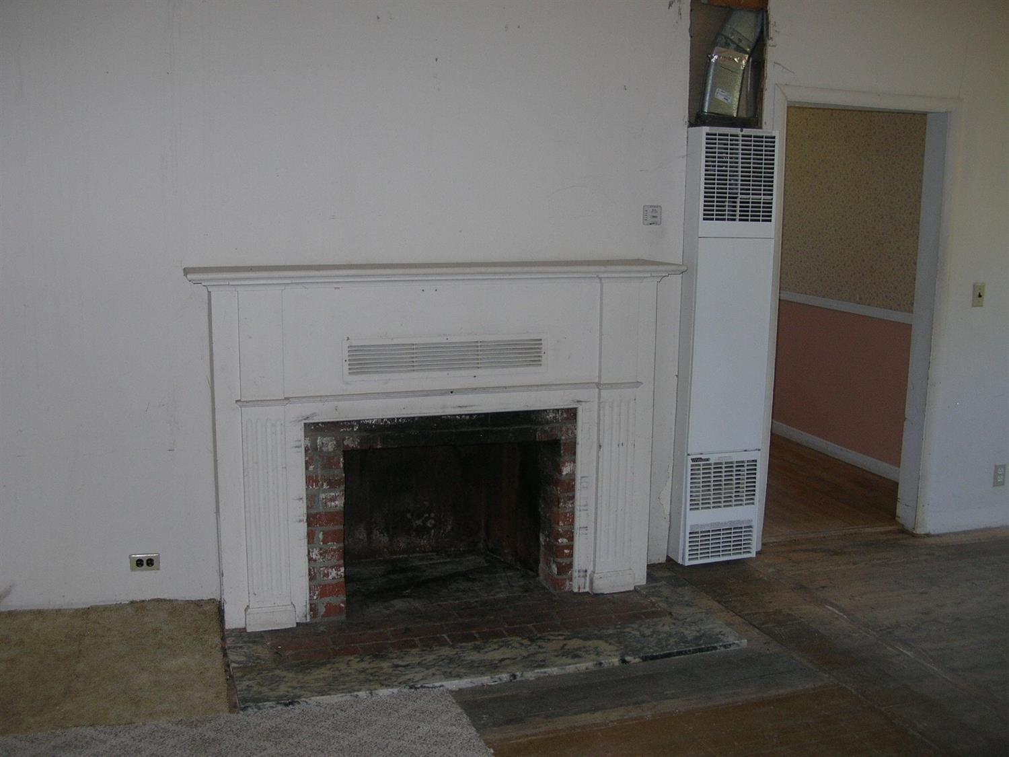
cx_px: 504
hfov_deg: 51.4
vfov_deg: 39.7
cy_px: 378
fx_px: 1049
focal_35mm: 36
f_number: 2.7
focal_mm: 6
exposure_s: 1/60.1
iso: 50
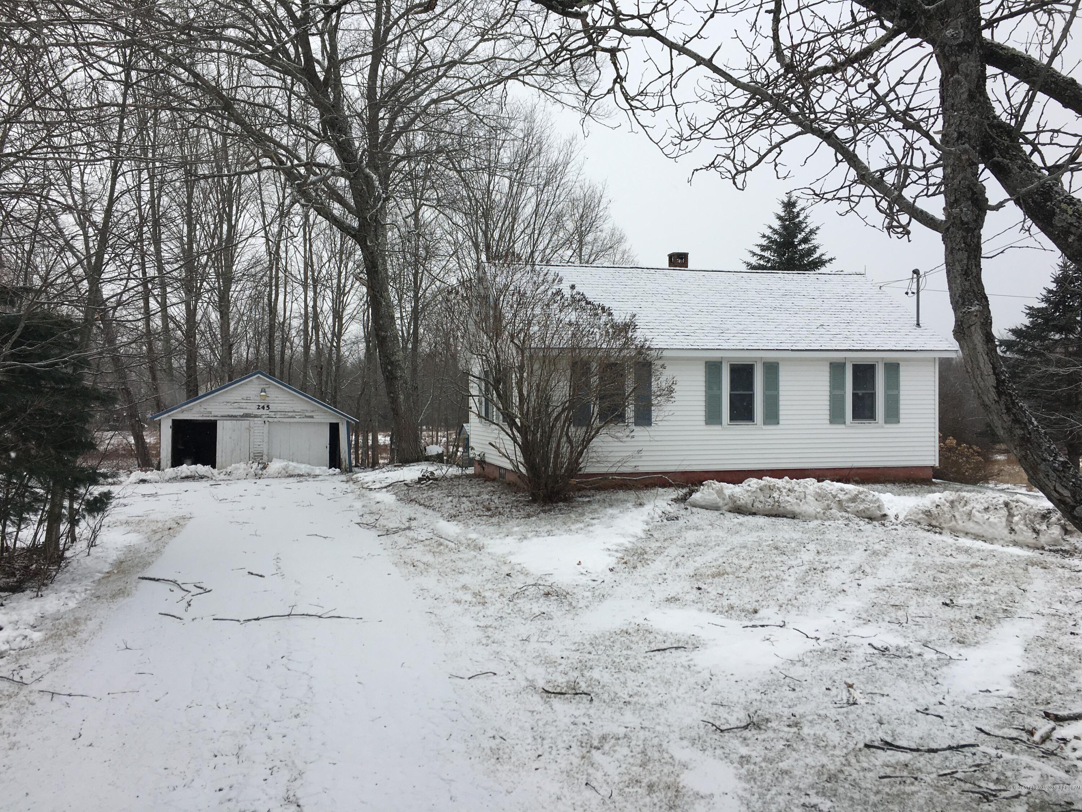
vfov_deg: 48.2
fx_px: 906
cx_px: 541
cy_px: 406
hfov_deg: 61.7
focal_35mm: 29
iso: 25
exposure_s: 1/950
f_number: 2.2
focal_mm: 4.15
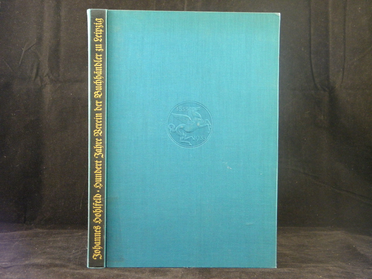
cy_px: 140
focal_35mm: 54
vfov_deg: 27.0
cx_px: 186
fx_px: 580
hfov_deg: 35.5
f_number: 4.1
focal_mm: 9.7
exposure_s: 1/8
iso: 400
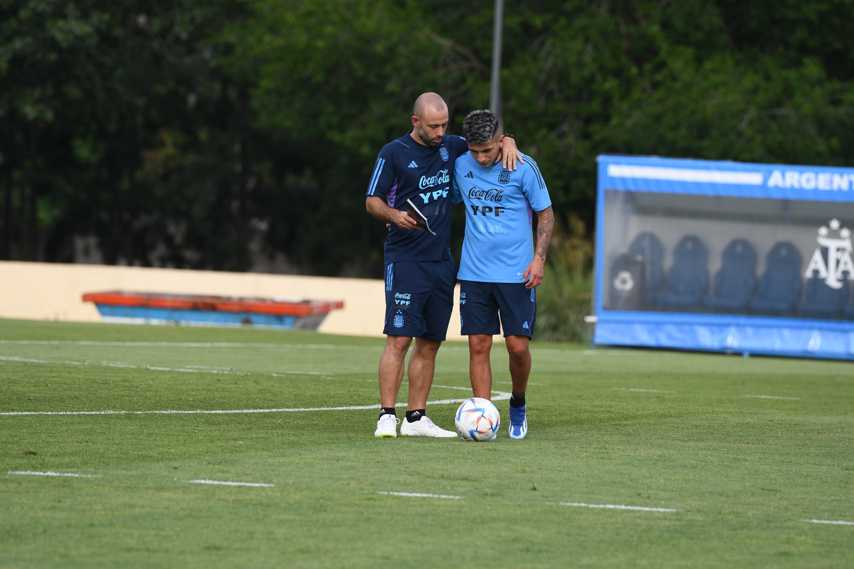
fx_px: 7116
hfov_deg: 6.9
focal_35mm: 300
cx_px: 427
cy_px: 284
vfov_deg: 4.6
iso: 200
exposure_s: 1/1000
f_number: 3.5
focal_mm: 200
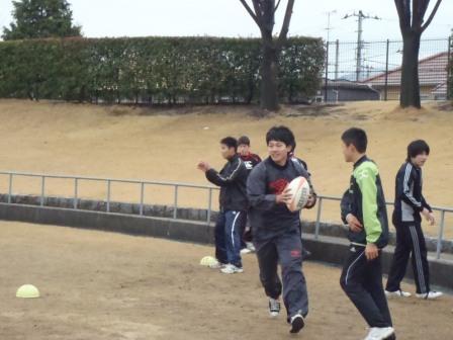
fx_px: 1191
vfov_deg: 16.2
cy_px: 170
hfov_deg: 21.5
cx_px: 226
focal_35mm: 91
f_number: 4.7
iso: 800
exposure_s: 1/500
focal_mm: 16.25
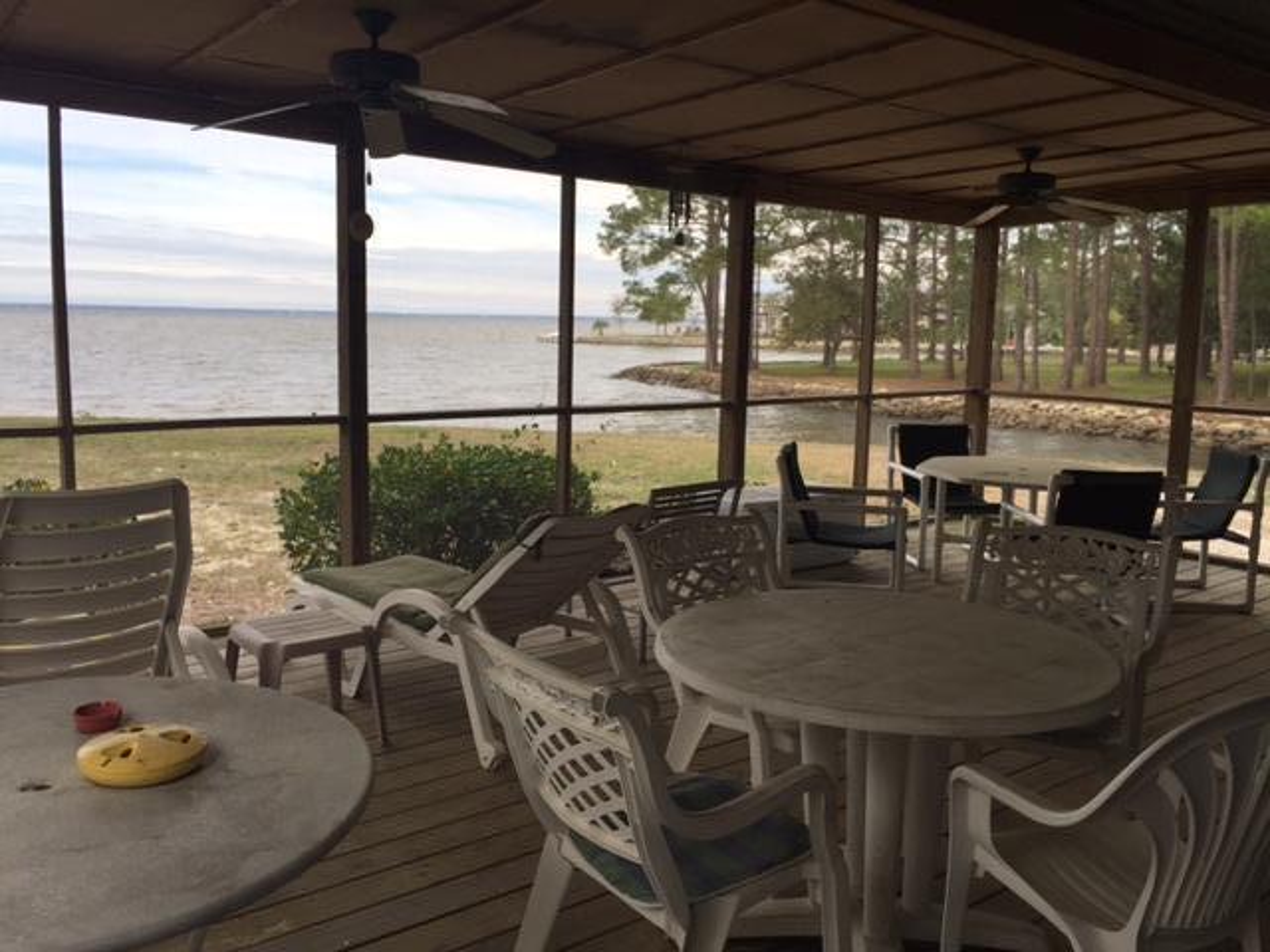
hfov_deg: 61.7
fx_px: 1064
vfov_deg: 48.2
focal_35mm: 29
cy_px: 476
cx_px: 635
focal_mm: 4.15
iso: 32
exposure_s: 1/439
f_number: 2.2
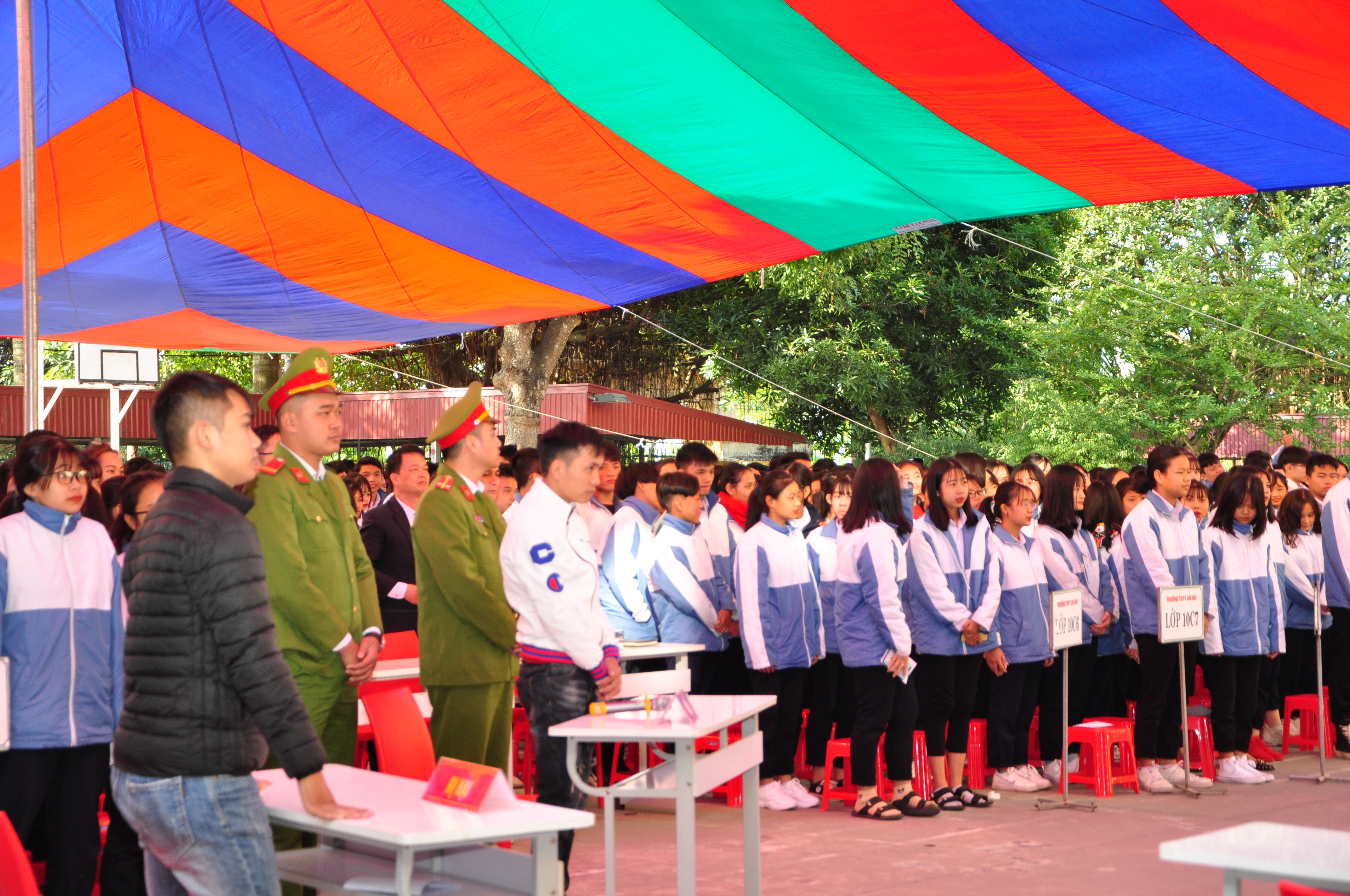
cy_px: 448
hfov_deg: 28.1
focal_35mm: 72
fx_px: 2697
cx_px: 675
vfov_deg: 18.9
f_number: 4.8
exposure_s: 1/200
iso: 500
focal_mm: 48
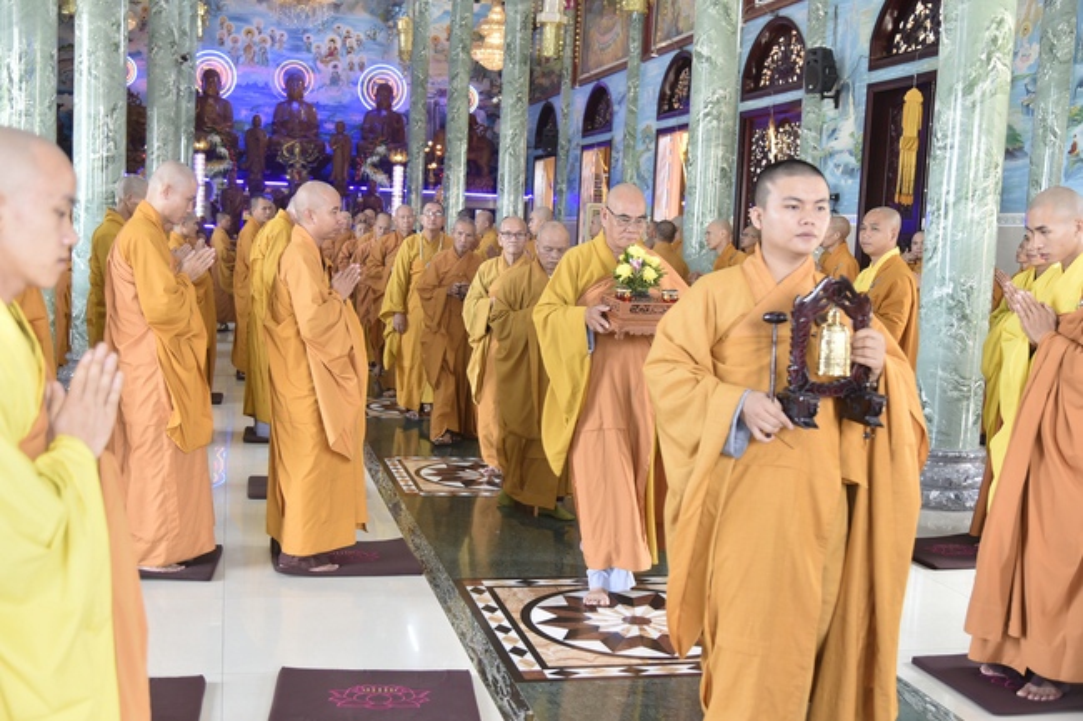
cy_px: 360
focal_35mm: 38
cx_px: 542
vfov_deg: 35.0
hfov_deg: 50.7
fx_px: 1143
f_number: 4
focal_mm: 38
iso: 500
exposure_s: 1/60
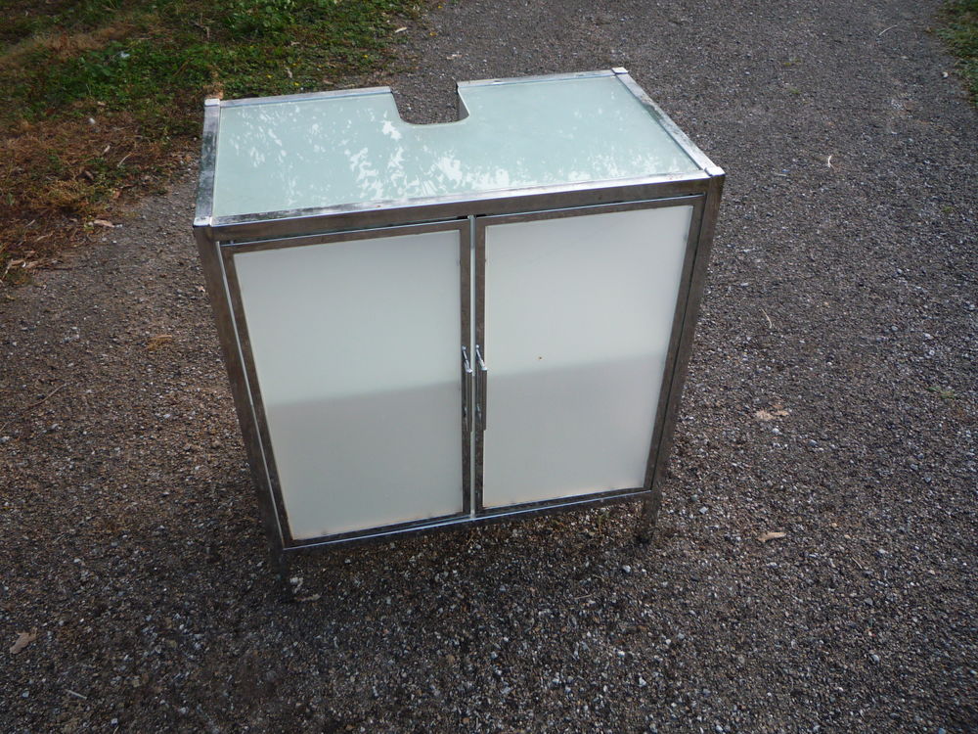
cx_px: 489
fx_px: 848
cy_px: 367
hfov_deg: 60.0
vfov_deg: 46.8
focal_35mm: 30
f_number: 3.3
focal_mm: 5.2
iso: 125
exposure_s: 1/30
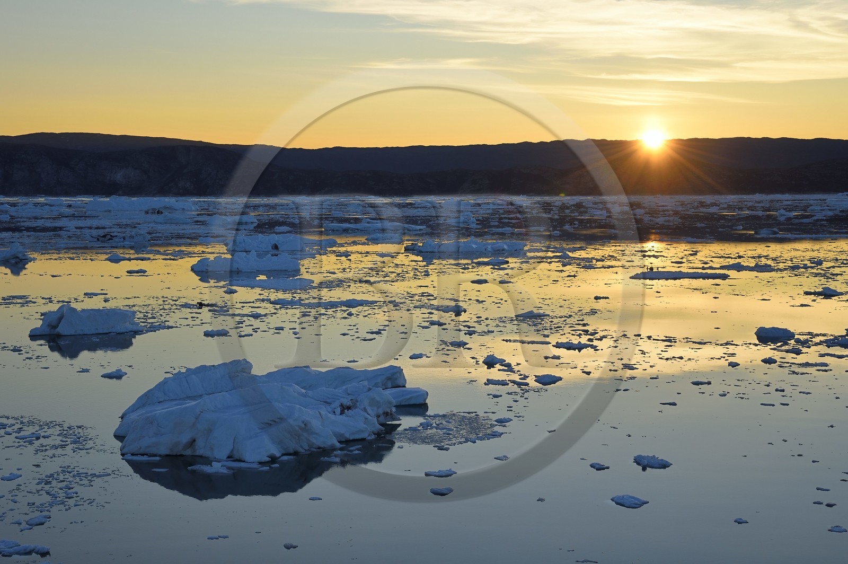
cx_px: 424
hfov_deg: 34.5
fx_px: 1365
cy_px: 282
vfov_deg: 23.3
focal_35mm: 58
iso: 200
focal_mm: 58
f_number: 14
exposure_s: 1/160
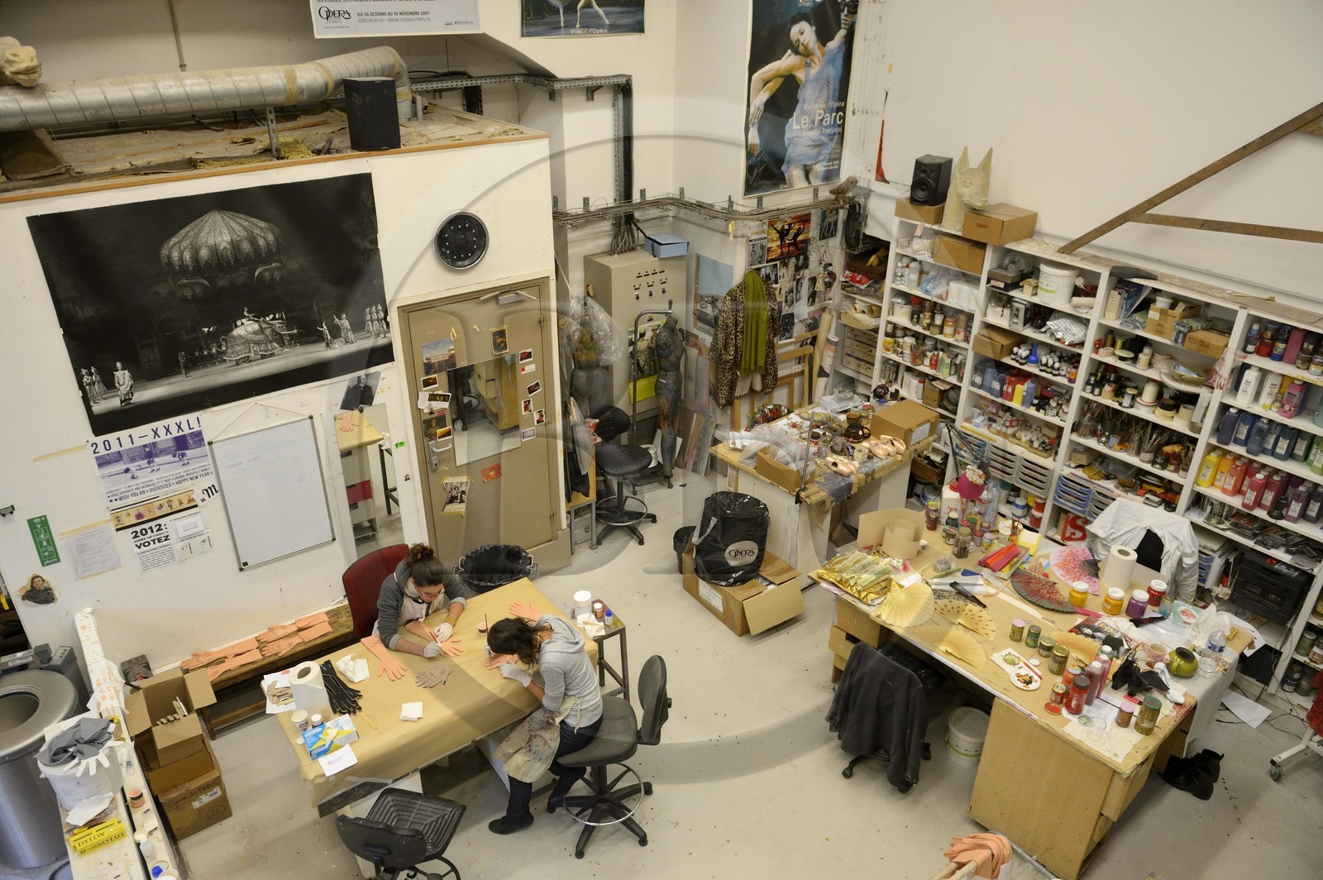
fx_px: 881
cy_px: 440
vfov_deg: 53.1
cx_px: 662
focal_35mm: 24
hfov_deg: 73.8
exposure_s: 1/100
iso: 1600
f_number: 4
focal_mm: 24
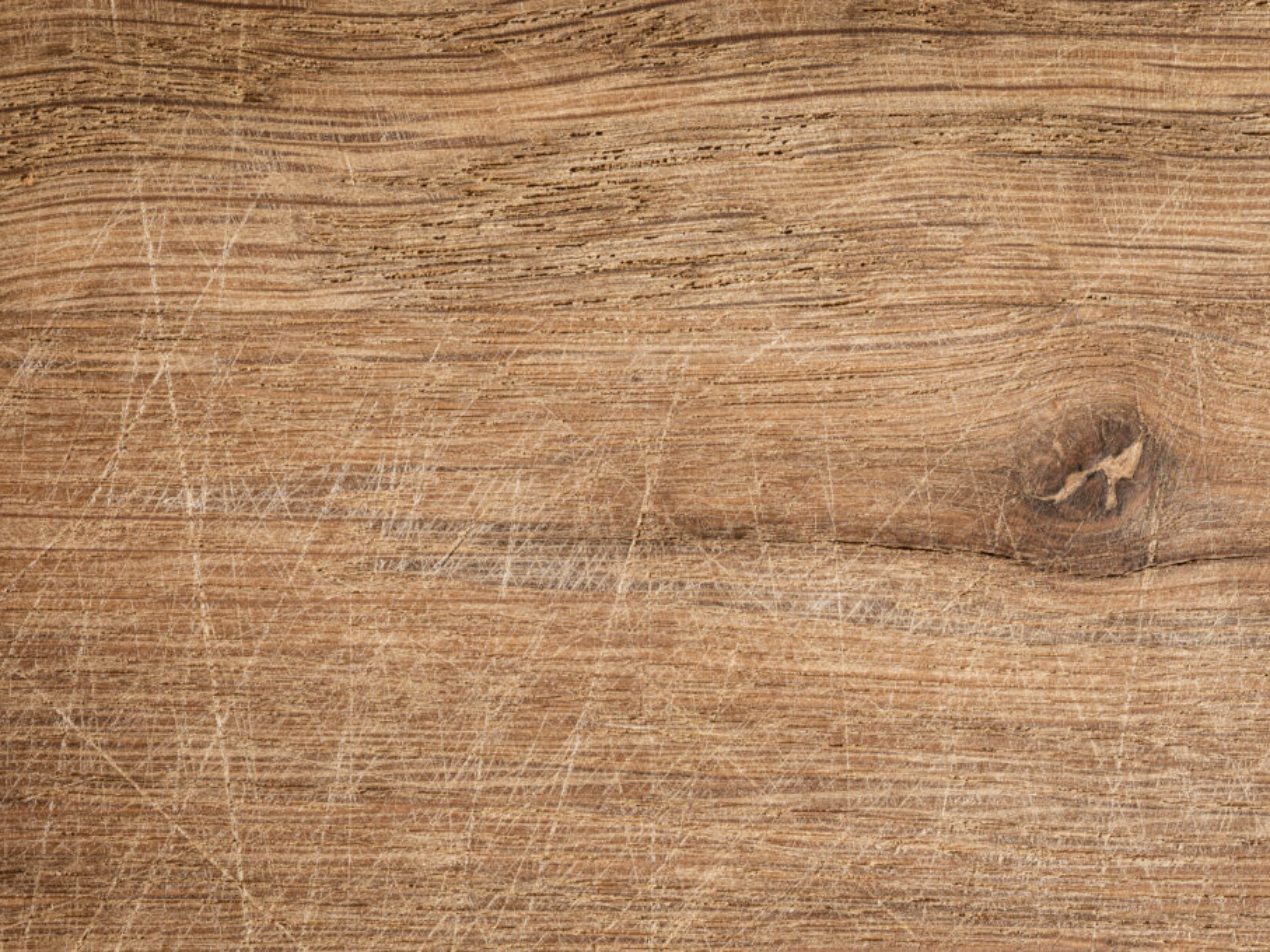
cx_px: 601
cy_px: 475
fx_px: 4182
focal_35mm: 114
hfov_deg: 17.3
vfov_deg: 13.0
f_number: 14
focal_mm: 105
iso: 100
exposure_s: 1/200
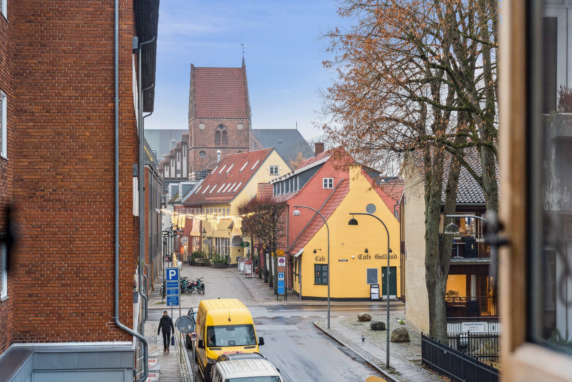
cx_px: 286
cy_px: 191
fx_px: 1287
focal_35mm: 81
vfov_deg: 16.9
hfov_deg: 25.1
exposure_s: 1/8
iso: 320
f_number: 8
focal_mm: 54
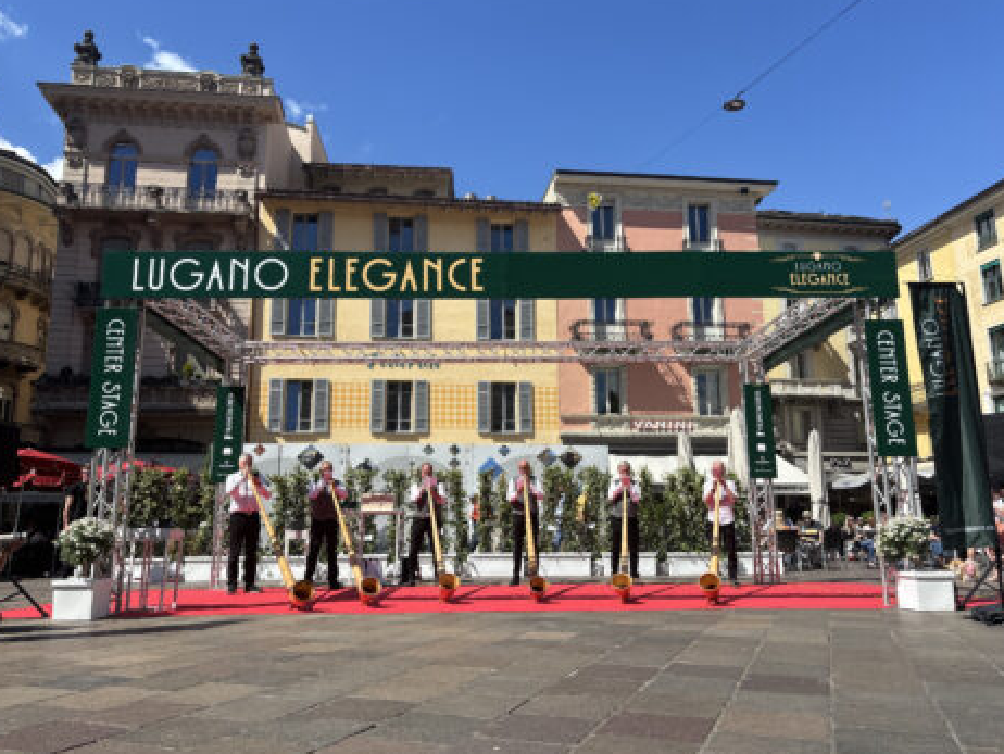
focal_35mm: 27
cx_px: 509
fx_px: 784
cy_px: 378
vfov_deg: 51.4
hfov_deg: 65.3
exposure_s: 1/3650
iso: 50
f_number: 1.6
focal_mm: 5.96
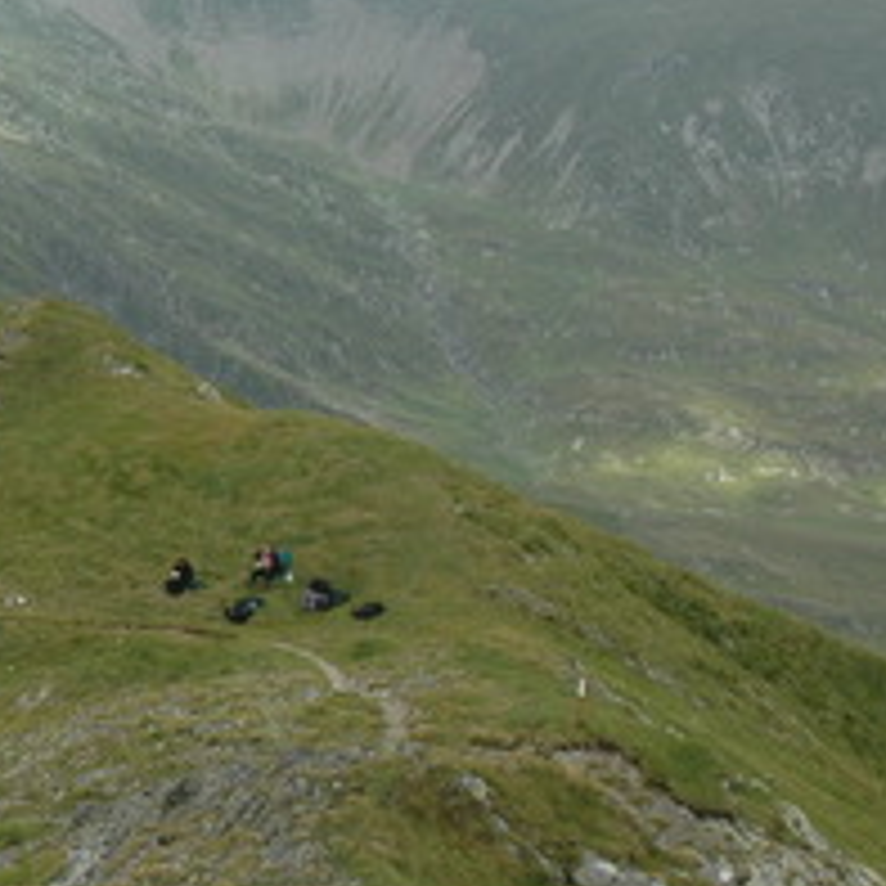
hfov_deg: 14.5
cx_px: -463
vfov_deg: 15.6
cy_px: 443
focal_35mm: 112
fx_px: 3243
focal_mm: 24
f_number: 8
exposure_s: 1/250
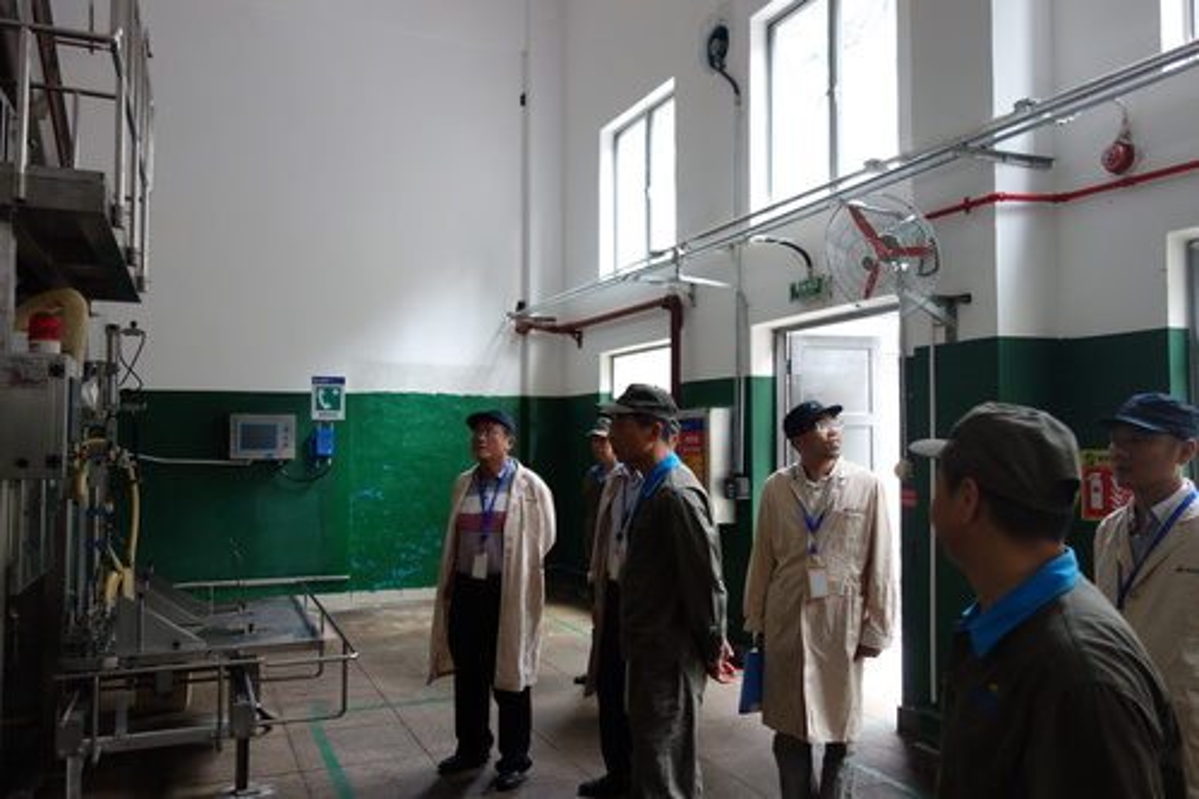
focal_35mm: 28
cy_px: 400
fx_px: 932
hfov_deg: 65.5
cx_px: 600
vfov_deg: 46.4
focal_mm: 10.4
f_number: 1.8
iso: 400
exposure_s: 1/100
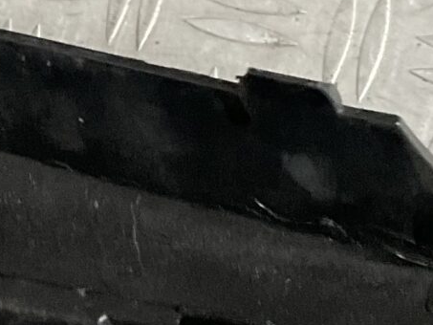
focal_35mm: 164
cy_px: 68
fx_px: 2052
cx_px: -152
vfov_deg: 9.0
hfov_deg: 11.7
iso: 200
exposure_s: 1/50
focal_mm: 3
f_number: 1.8
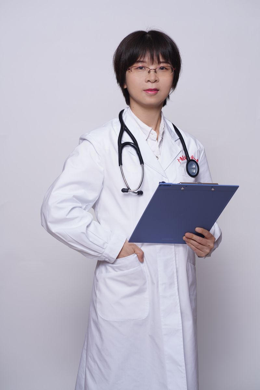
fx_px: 920
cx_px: 130
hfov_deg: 16.1
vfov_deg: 23.9
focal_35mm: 85
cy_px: 195
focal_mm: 85
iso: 160
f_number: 5.6
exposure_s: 1/160
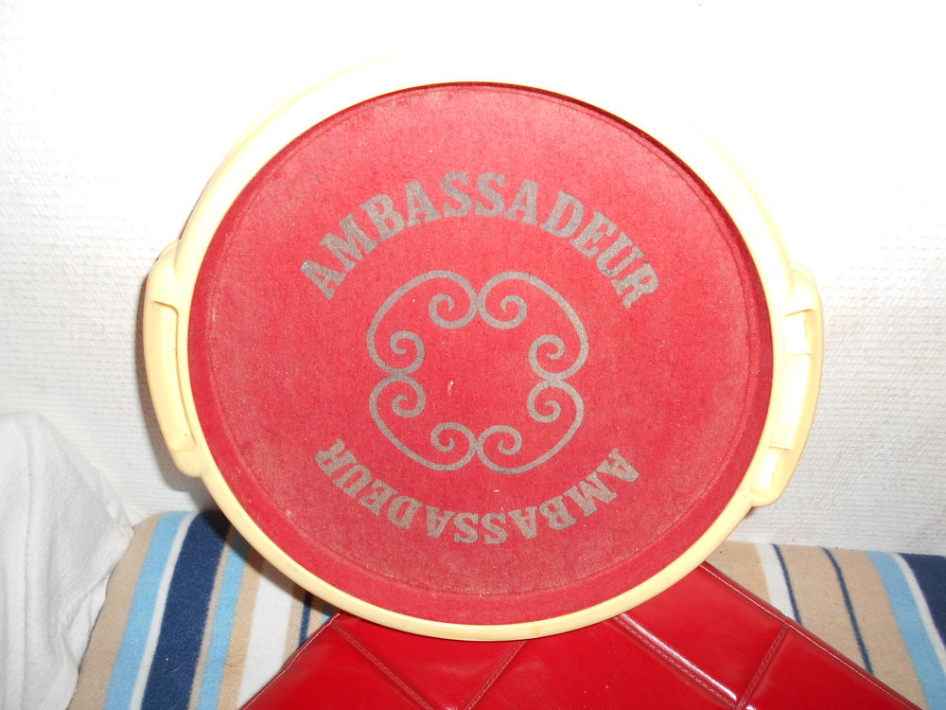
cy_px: 355
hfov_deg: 67.3
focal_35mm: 26
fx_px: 711
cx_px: 473
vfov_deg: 53.1
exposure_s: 1/25
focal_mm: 4.6
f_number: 3.2
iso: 80
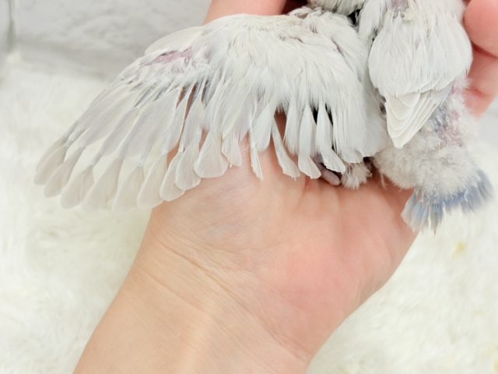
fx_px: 748
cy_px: 187
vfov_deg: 28.0
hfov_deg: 36.8
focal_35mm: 52
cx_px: 249
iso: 50
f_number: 1.6
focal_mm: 5.96
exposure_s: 1/50
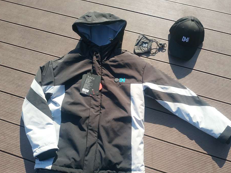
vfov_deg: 39.7
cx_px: 123
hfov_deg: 51.3
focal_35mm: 36
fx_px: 240
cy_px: 91
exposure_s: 1/614
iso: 143
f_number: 2
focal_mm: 4.5
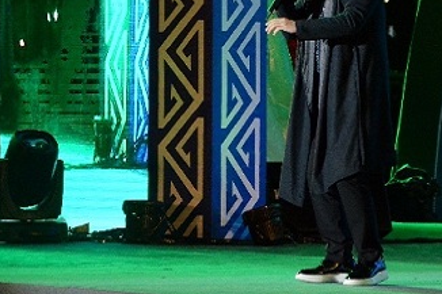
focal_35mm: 290
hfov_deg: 7.1
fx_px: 3558
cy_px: 50
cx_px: 331
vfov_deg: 4.7
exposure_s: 1/200
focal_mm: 105
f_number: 5.6
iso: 4500
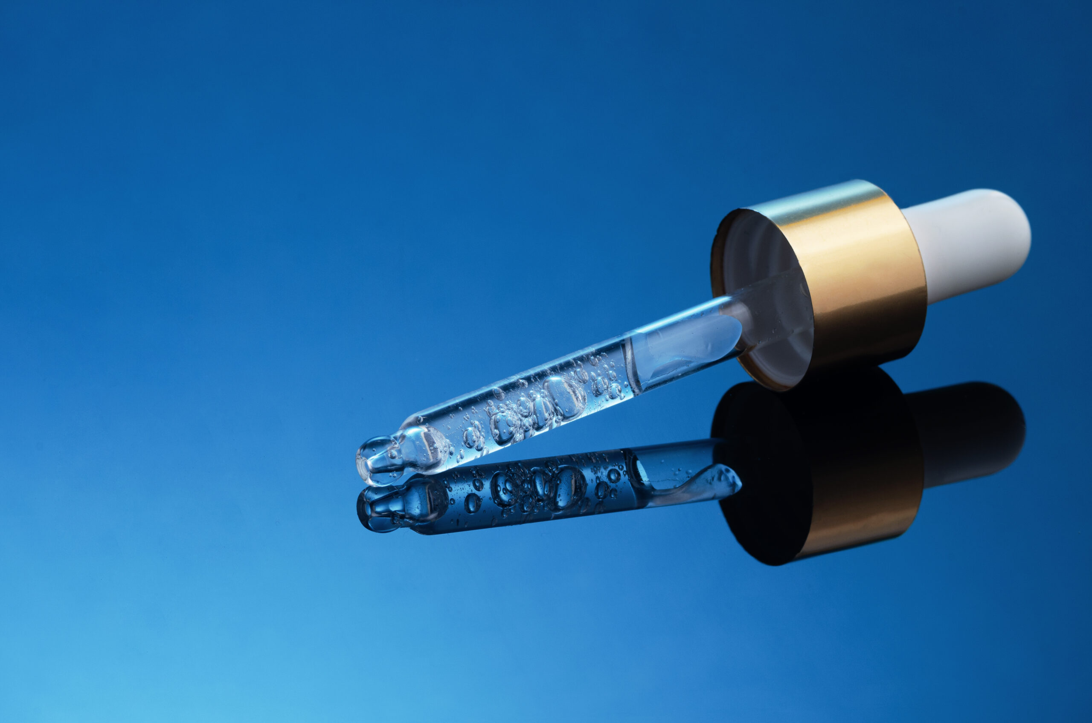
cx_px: 546
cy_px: 362
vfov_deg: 8.7
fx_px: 4768
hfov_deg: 13.1
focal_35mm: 158
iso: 100
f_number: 14
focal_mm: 105
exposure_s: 1/125
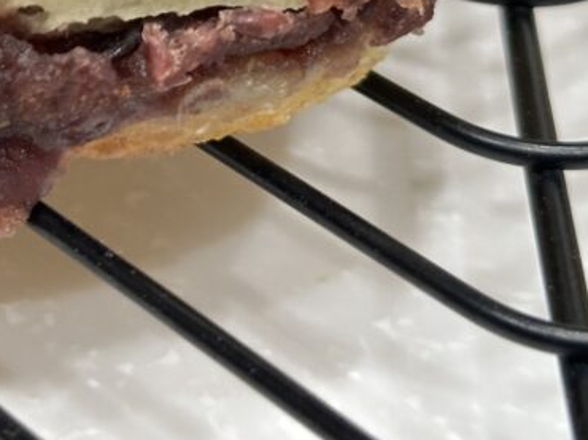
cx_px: -57
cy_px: -108
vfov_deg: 10.9
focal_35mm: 133
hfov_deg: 14.5
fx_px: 2258
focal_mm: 6.86
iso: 250
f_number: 1.78
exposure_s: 1/33
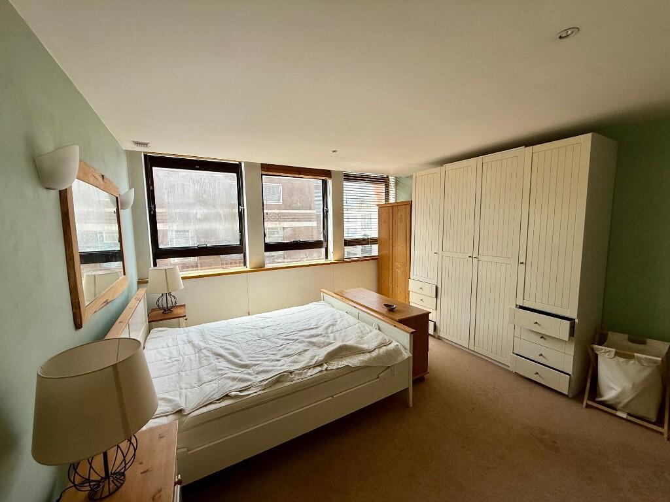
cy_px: 251
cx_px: 335
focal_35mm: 14
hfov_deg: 102.1
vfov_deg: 85.7
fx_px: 271
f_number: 2.2
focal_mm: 2.22
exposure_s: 1/349
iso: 50
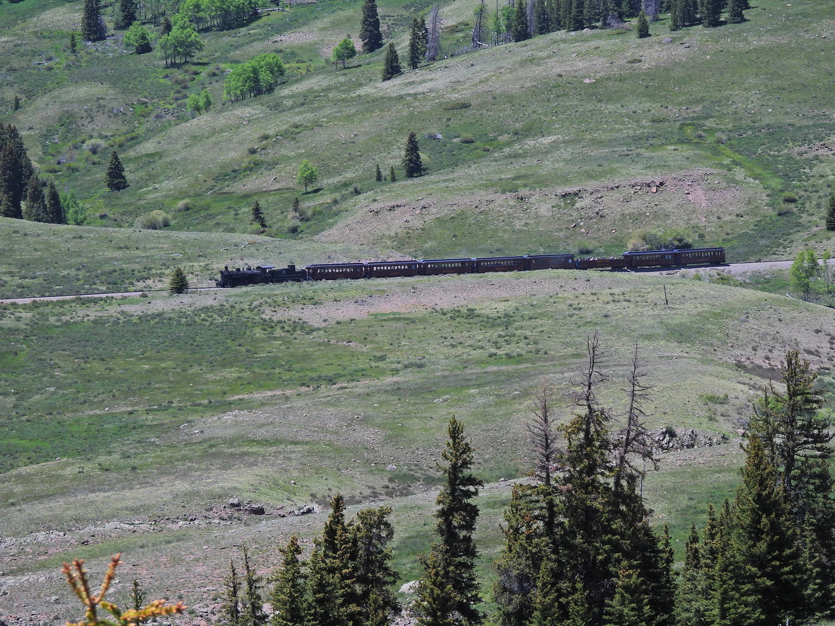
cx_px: 418
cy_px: 313
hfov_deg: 9.9
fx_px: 4824
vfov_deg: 7.4
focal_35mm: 200
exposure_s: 1/800
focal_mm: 35.7
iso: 100
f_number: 4.5
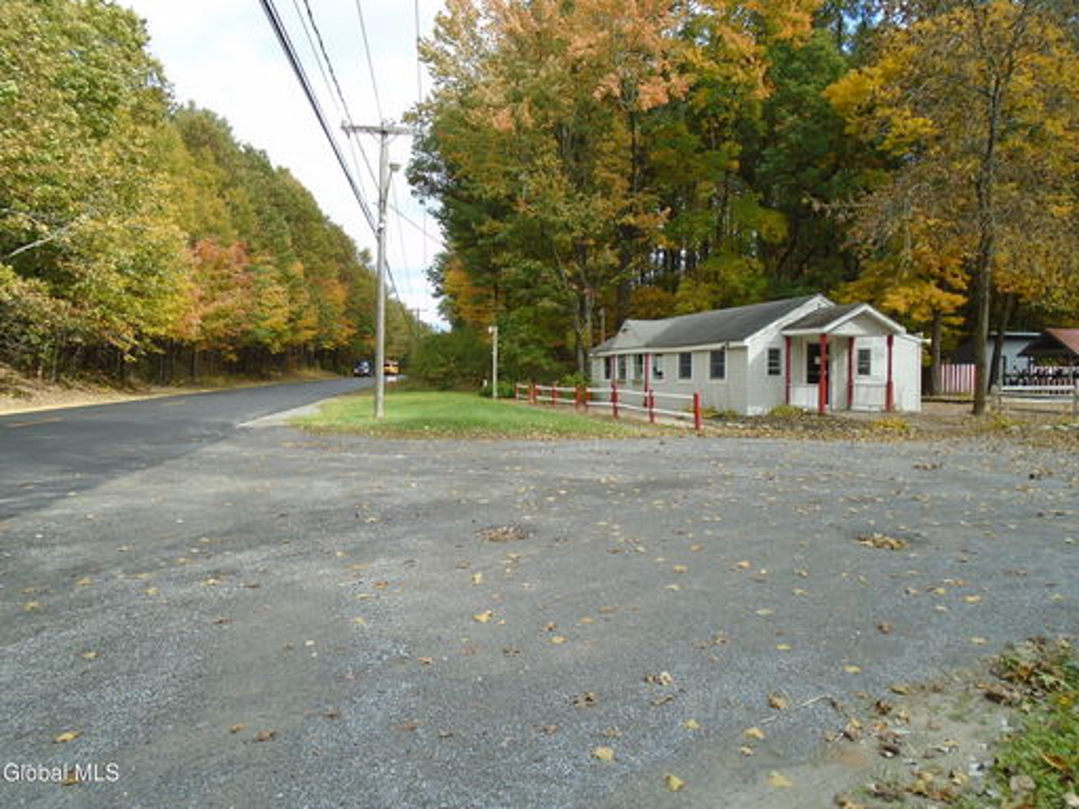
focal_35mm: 26
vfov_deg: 53.1
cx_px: 540
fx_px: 810
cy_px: 404
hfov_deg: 67.3
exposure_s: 1/250
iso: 100
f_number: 3.2
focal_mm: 4.6
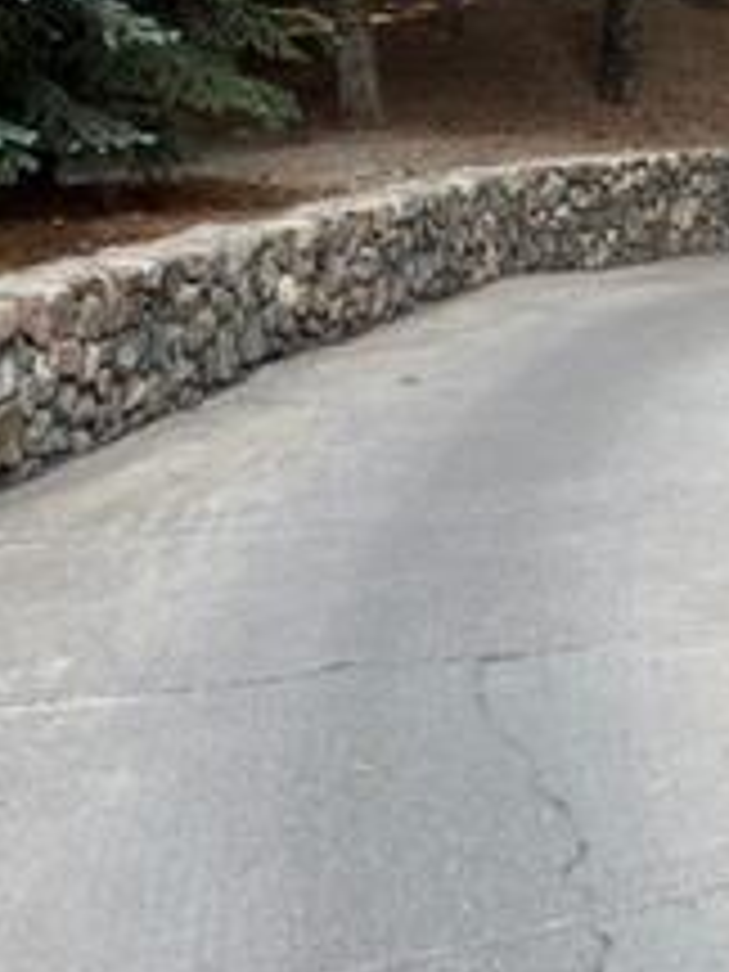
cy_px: 9
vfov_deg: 24.2
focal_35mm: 77
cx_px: 1004
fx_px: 2162
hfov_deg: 17.7
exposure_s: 1/246
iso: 50
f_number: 1.5
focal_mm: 5.7
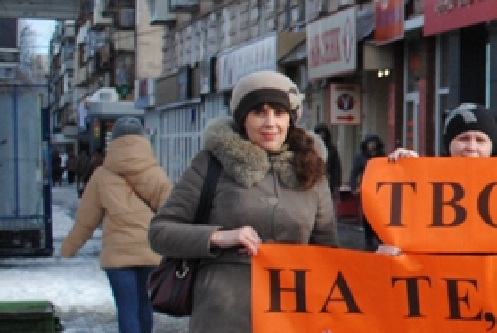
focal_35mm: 154
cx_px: 885
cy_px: 161
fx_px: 2129
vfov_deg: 8.9
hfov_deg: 12.2
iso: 400
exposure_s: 1/2000
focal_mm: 28
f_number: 4.5
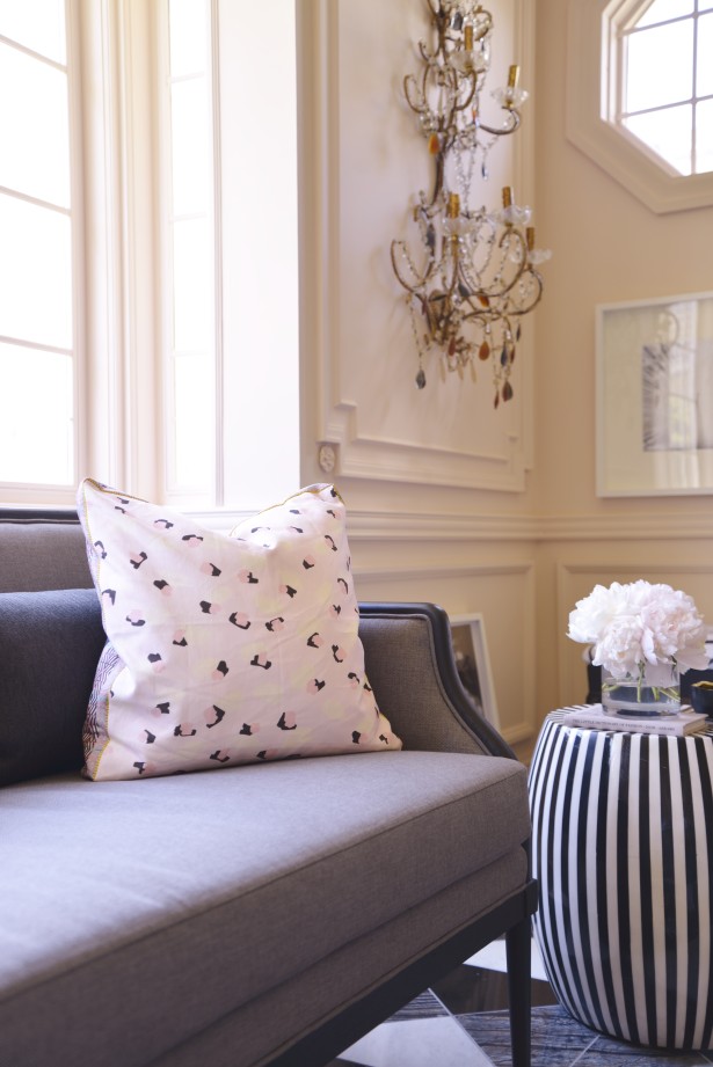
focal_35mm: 42
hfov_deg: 31.9
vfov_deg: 46.4
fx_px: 1246
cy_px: 534
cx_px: 356
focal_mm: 42
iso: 100
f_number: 4.2
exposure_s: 1/15
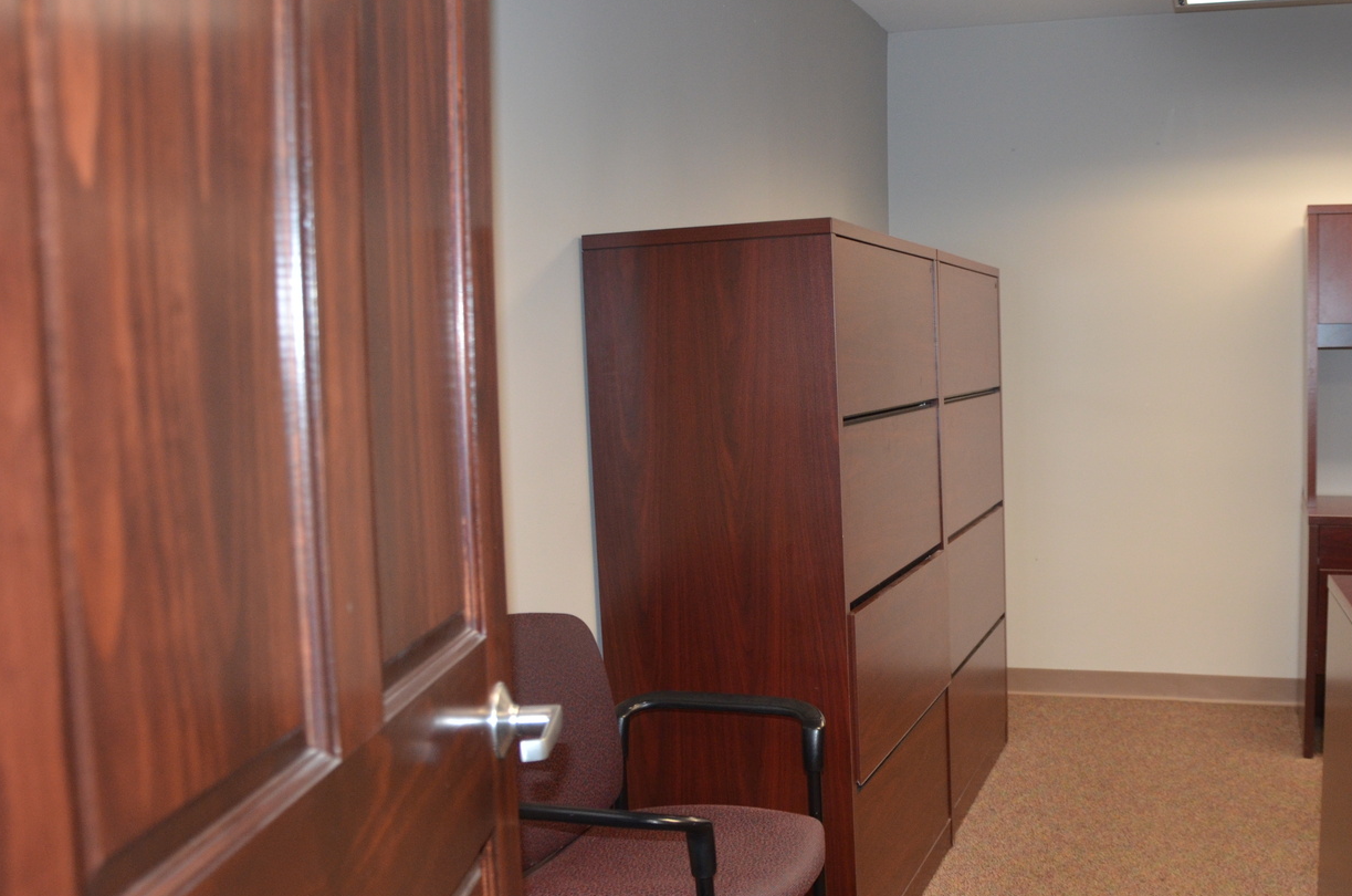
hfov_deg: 52.7
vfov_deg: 36.7
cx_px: 837
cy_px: 492
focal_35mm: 36
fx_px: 1349
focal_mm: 18
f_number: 3.5
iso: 800
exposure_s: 1/60
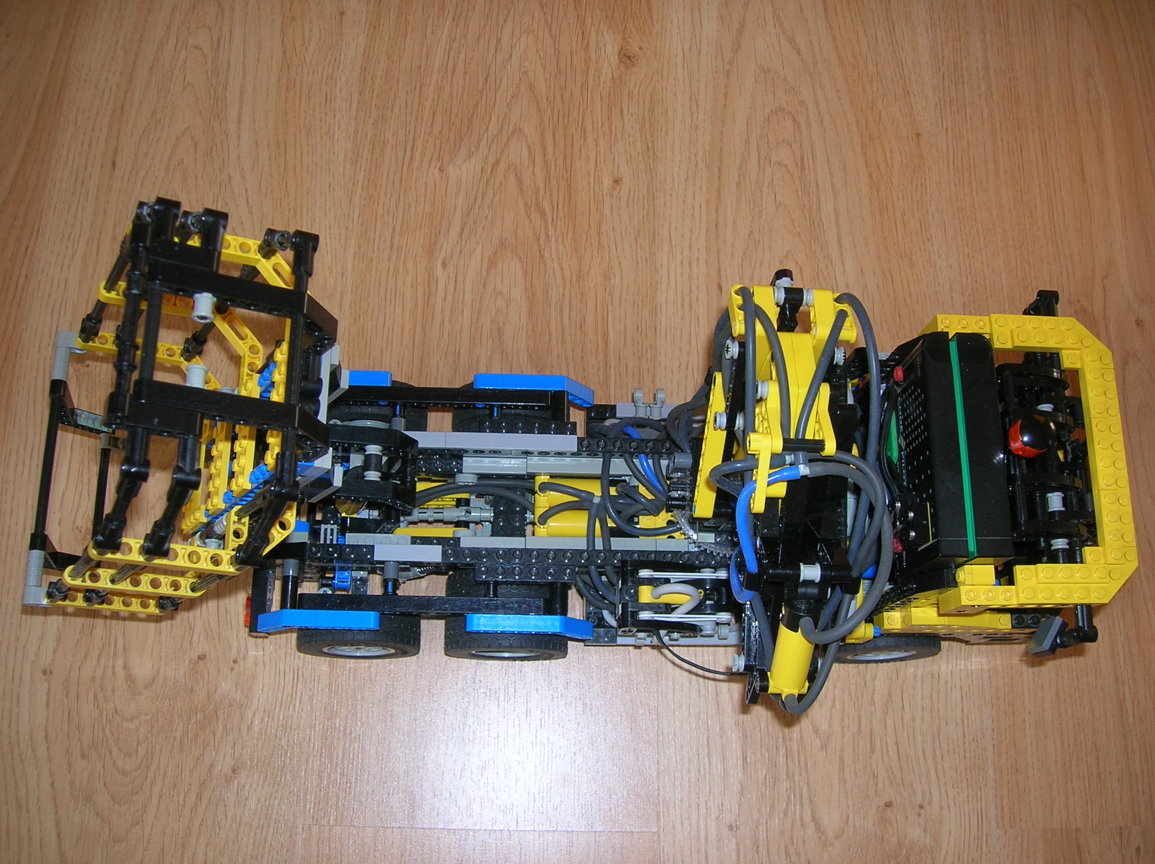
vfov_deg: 41.7
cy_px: 432
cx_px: 578
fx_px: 1133
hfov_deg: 54.0
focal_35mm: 34
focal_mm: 5.7
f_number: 2.9
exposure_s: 1/60.1
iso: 50
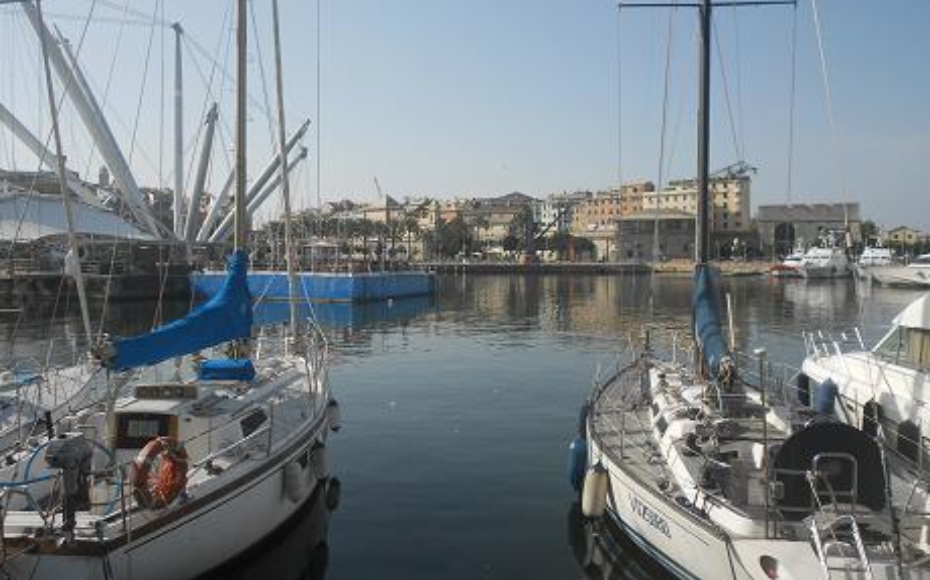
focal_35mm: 28
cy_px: 253
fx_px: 709
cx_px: 464
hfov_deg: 66.5
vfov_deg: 44.4
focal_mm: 4.6
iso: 80
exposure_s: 1/1250
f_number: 3.2
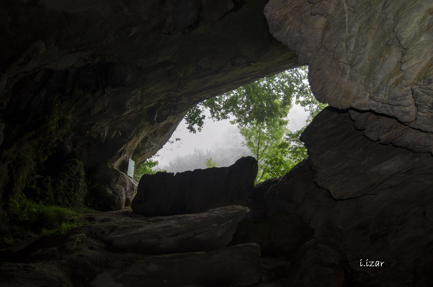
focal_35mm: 30
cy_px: 144
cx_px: 216
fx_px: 360
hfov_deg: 62.0
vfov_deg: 43.4
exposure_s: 1/60
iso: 560
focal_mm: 20
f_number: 4.2
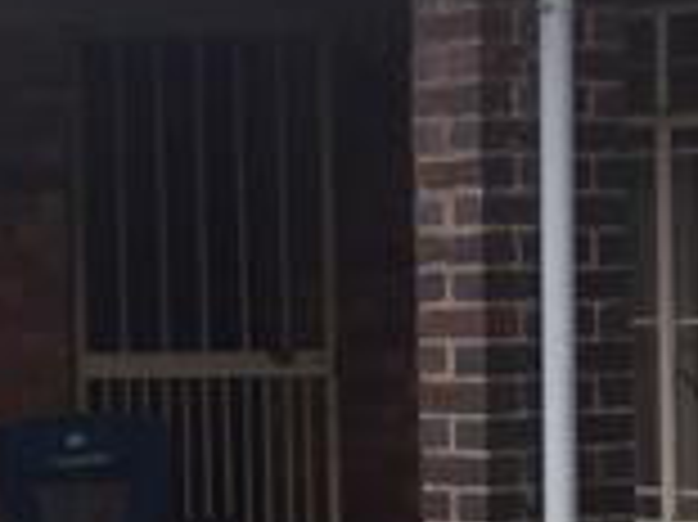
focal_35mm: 160
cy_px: 351
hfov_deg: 12.3
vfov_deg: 9.3
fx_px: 3224
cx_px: 167
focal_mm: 3.3
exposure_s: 1/167
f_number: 2.4
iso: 25
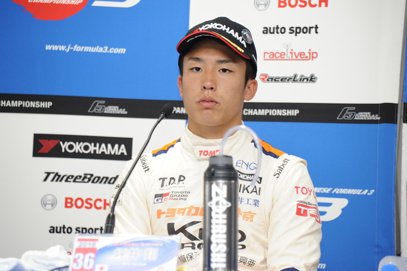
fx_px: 2261
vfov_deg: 6.9
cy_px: 136
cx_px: 204
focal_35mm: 200
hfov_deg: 10.3
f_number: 6.7
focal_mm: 200
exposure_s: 1/60
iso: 800
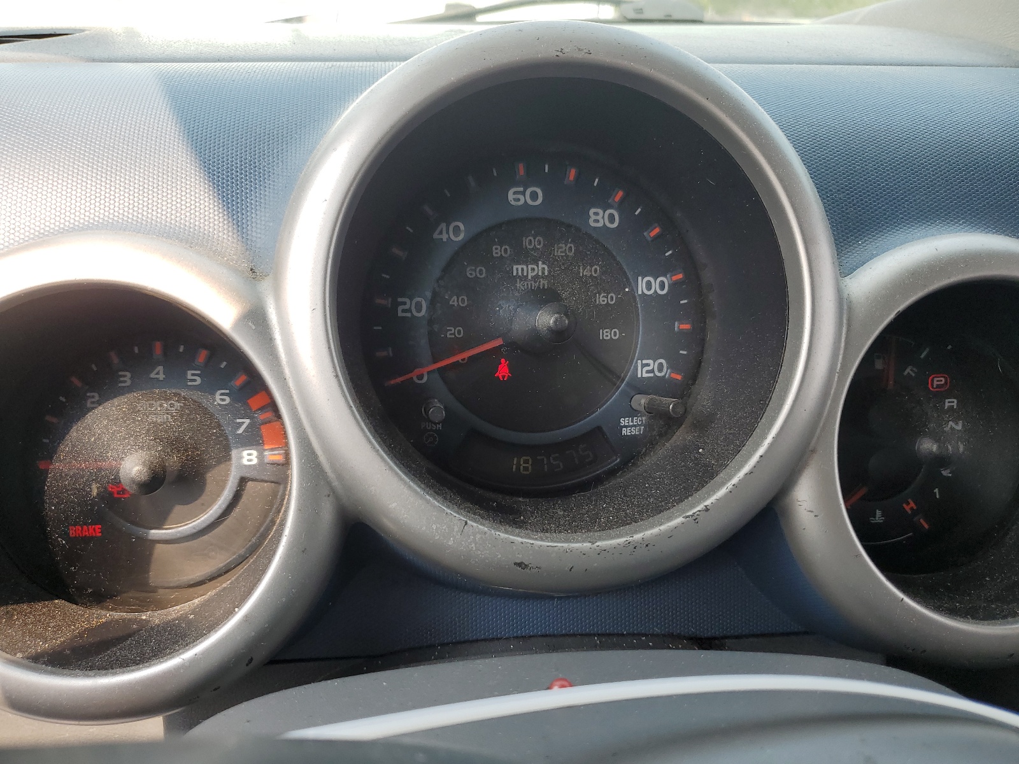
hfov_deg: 67.3
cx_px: 510
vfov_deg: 53.1
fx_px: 765
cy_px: 382
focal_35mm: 26
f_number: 1.5
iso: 50
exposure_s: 1/476
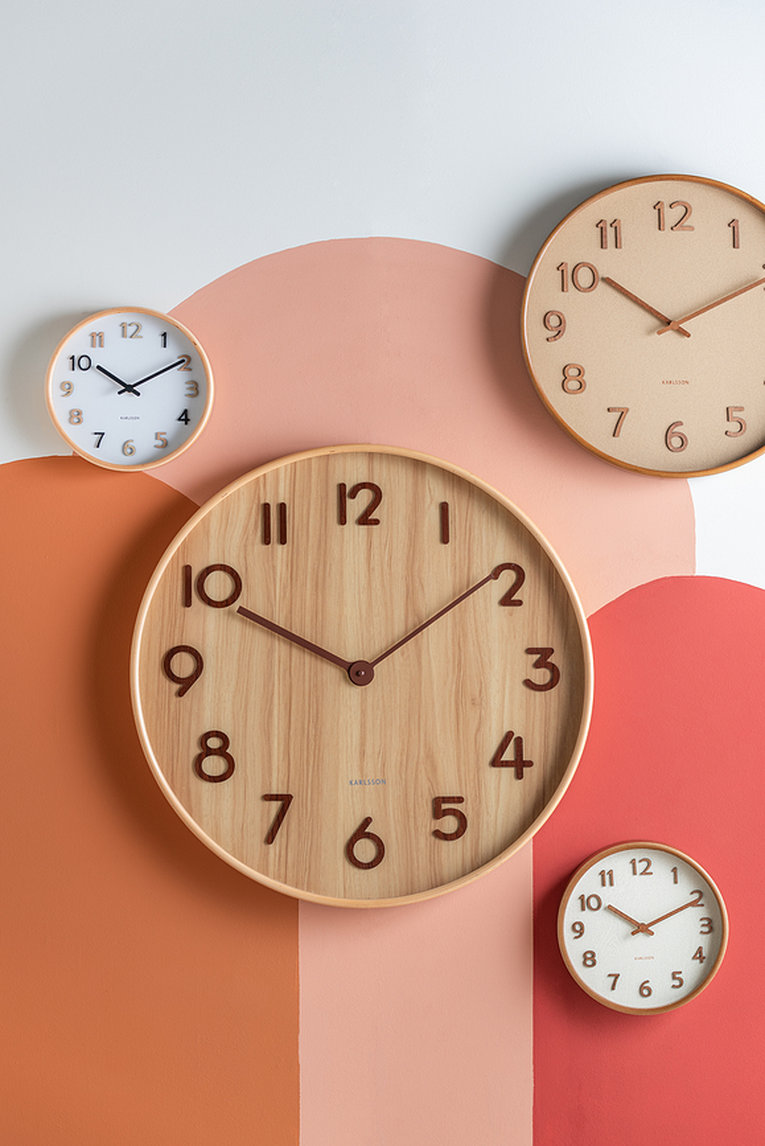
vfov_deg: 20.0
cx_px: 382
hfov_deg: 13.4
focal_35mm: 102
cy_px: 573
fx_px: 3247
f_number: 5.6
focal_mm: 102
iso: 50
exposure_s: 1/100
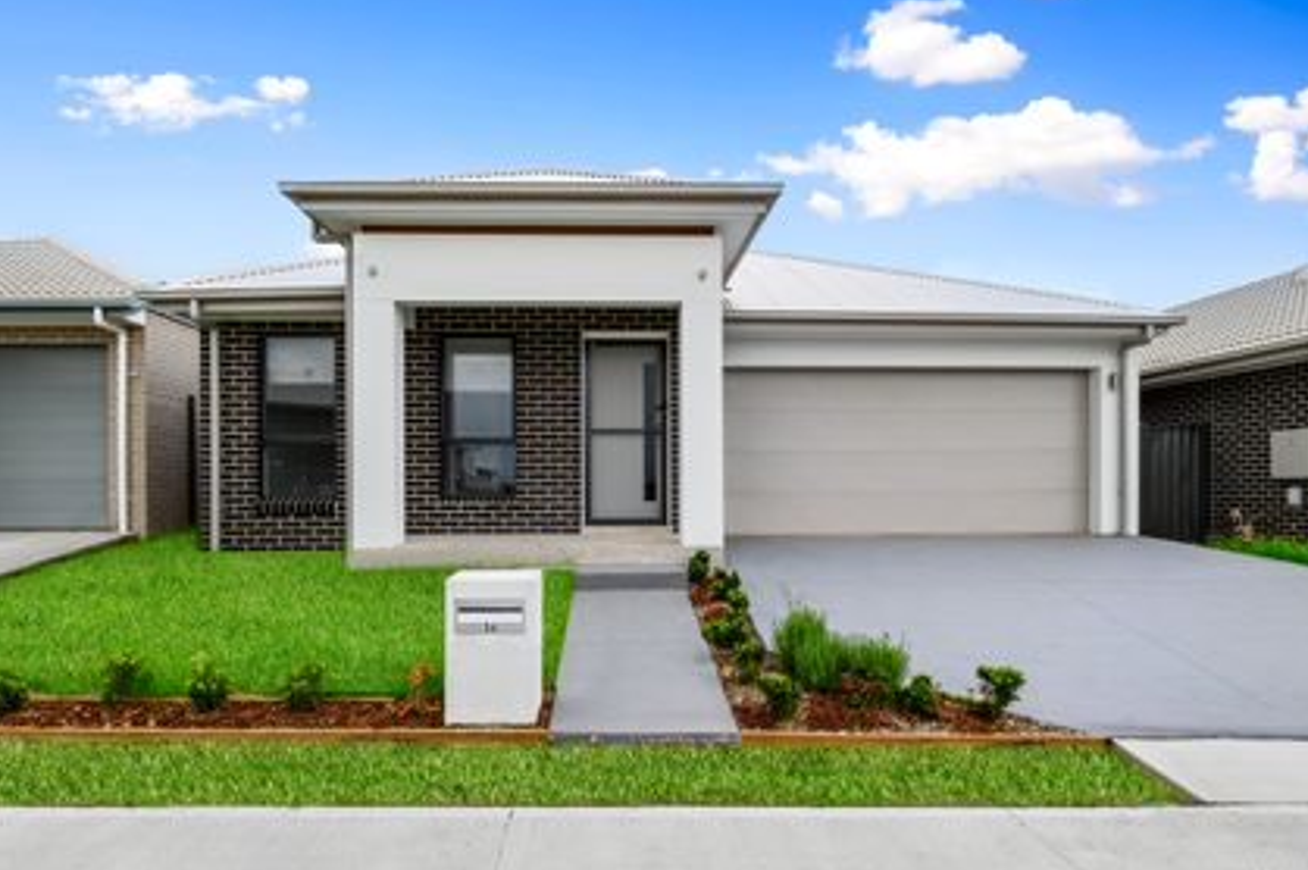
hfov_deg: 90.0
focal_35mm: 18
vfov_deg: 67.2
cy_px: 465
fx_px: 653
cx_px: 626
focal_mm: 16
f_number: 11
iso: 400
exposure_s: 1/250
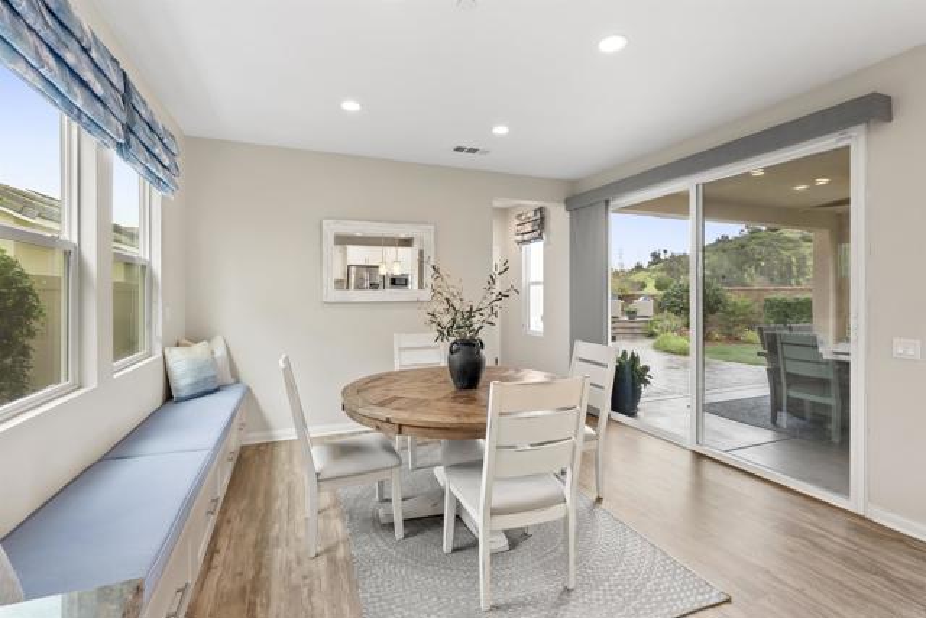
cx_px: 463
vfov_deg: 73.8
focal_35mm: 16
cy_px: 309
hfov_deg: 96.7
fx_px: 412
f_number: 8
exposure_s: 1/20
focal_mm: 16
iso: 500
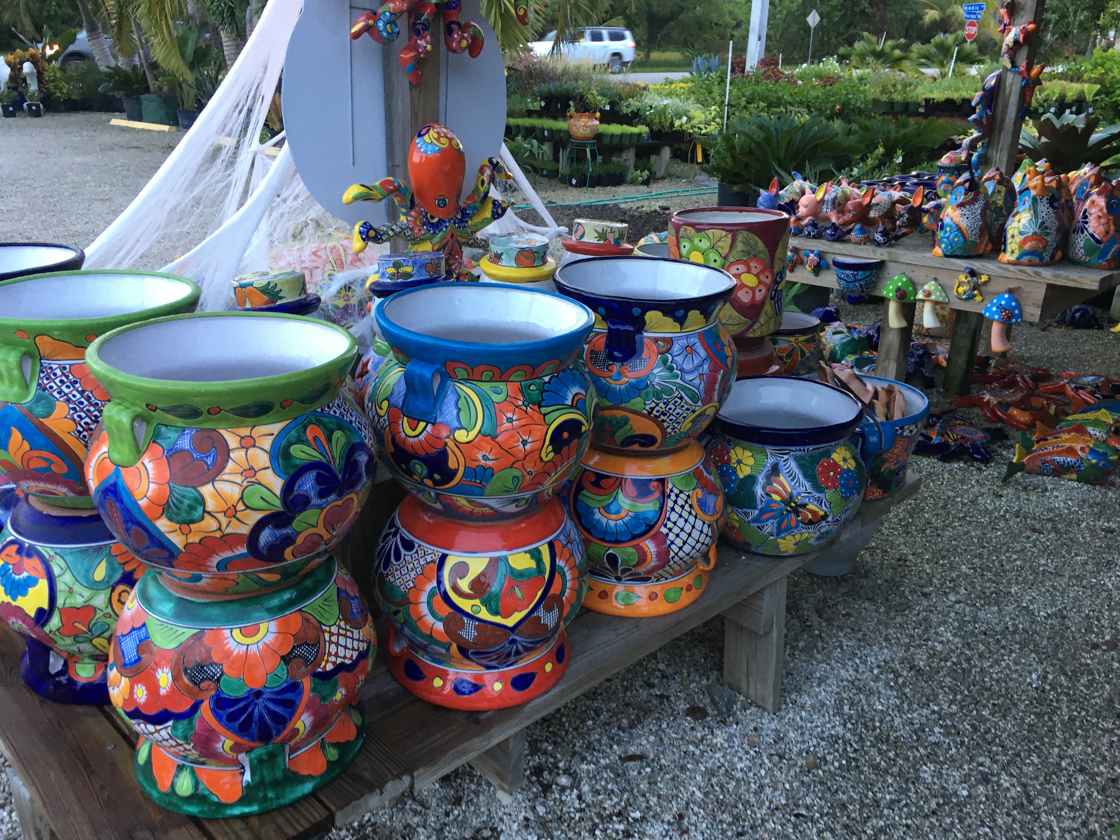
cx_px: 560
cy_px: 420
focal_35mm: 29
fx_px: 938
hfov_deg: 61.7
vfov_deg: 48.2
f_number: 2.2
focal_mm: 4.15
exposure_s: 1/30
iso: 80
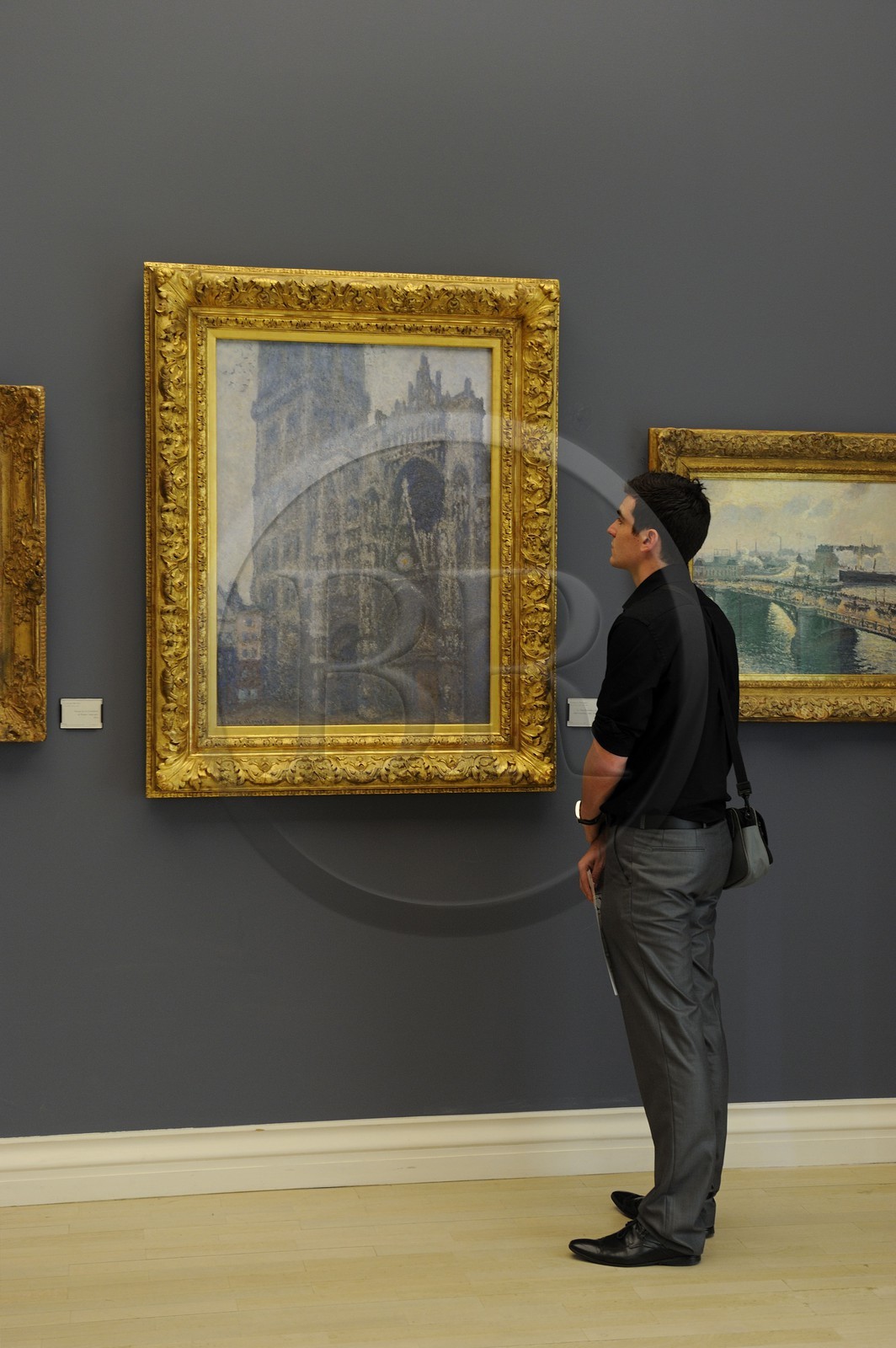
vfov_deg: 39.6
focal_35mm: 50
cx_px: 448
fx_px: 1870
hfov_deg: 26.9
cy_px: 674
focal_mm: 50
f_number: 4.5
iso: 800
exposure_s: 1/25
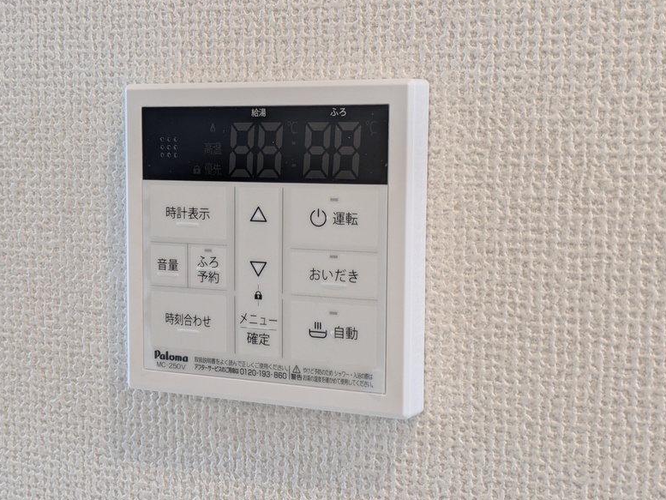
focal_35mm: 63
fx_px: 1212
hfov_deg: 30.6
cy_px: 262
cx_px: 271
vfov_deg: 23.3
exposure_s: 1/24
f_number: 1.89
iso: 63
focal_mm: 5.43
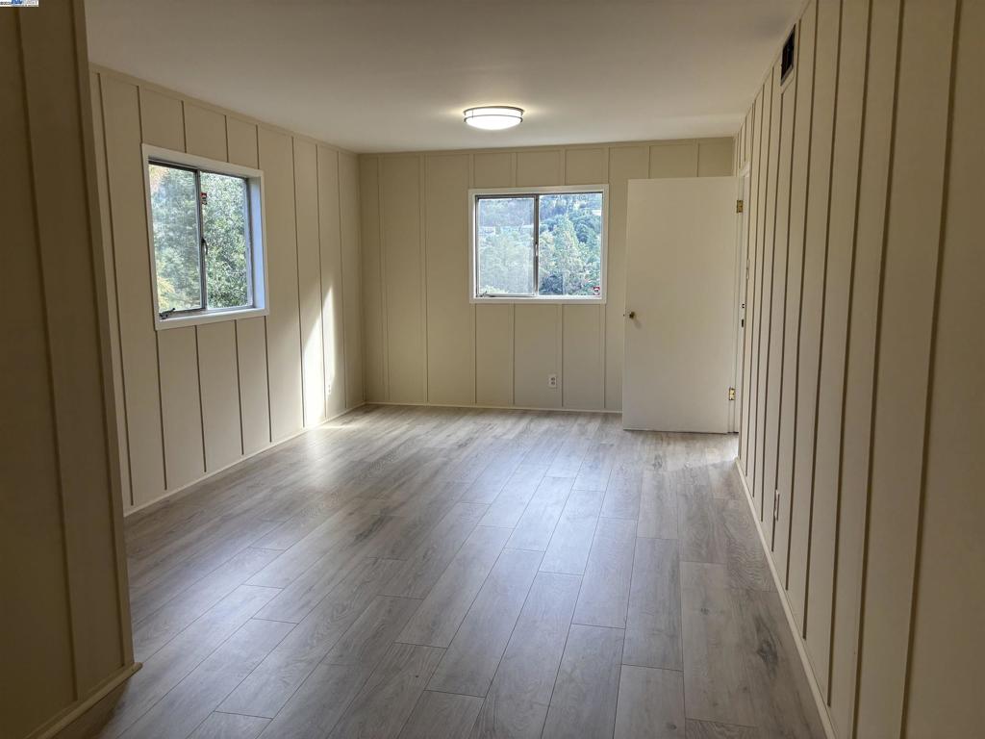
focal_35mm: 26
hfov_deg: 67.3
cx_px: 492
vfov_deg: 53.1
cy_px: 370
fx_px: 740
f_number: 1.6
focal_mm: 5.96
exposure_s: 1/120
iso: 80
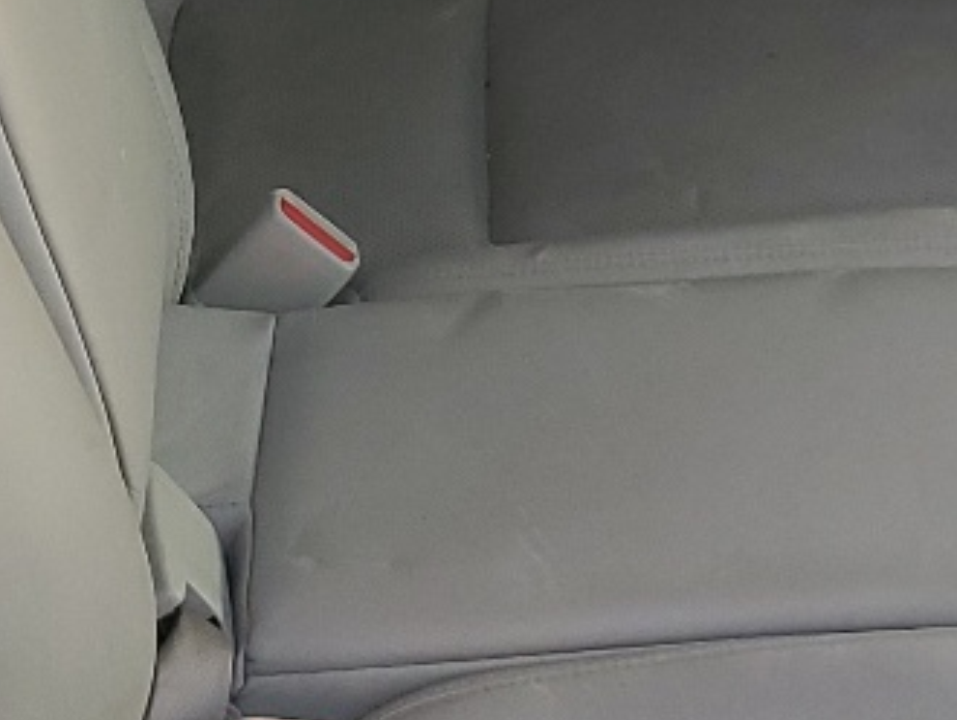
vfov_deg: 11.7
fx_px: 3486
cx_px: 1009
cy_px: 23
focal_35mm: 126
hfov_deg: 15.3
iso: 60
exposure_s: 1/120
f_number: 1.5
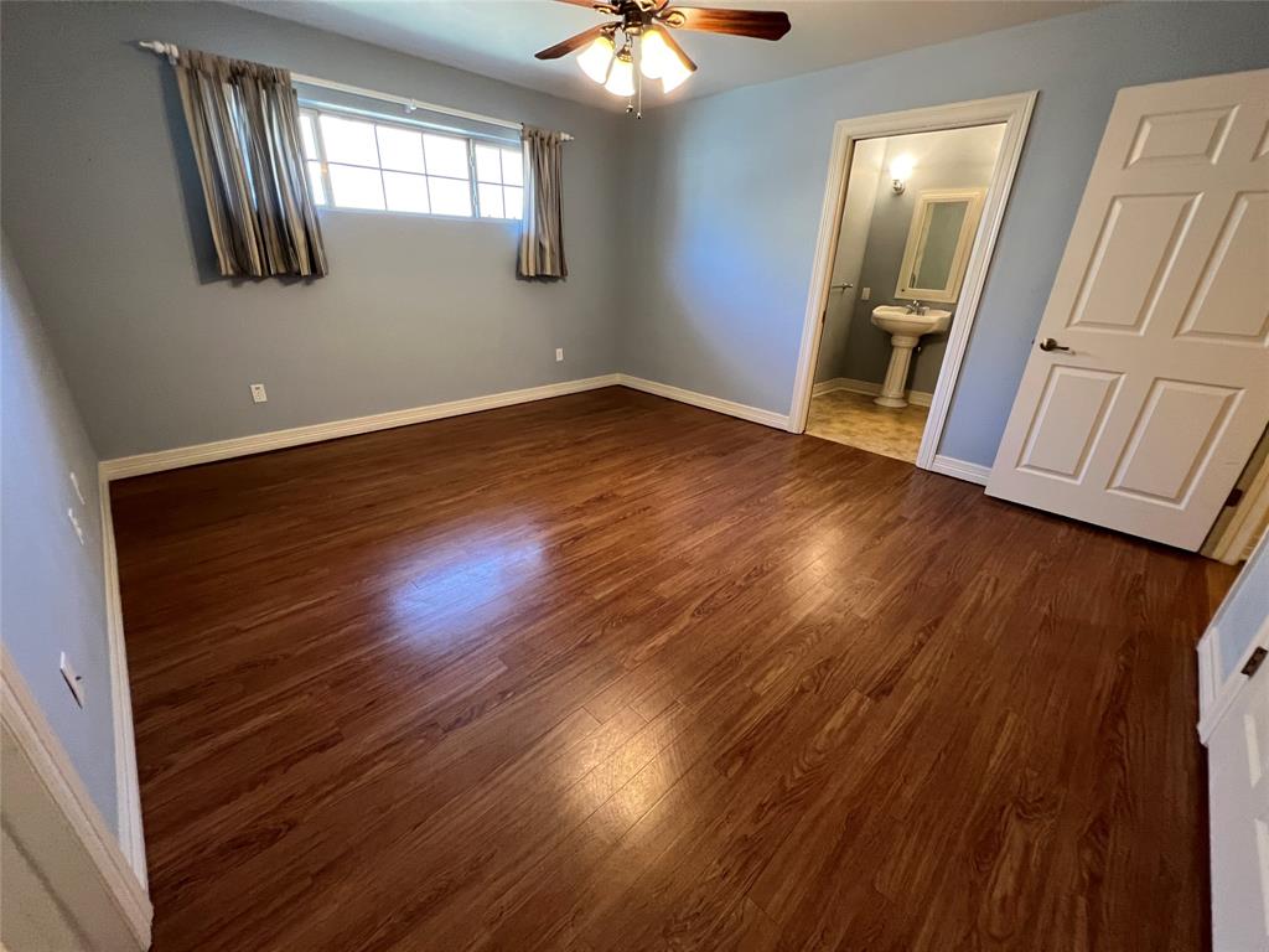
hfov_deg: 106.2
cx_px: 634
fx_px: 477
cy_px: 476
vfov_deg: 89.9
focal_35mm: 13
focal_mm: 1.57
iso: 320
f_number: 1.8
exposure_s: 1/60
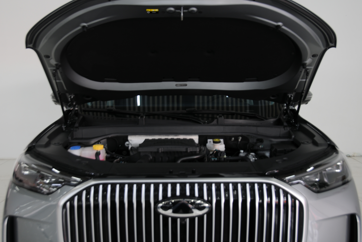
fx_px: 432
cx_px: 182
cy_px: 119
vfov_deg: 31.2
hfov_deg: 45.4
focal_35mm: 43
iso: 200
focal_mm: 28
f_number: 5.6
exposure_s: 1/10
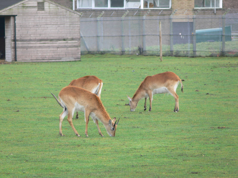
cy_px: 89
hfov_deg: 4.7
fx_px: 2888
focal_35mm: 420
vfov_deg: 3.5
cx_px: 119
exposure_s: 1/100
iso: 80
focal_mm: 88.8
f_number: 4
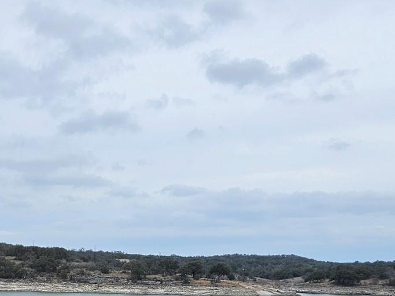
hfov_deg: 27.7
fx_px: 787
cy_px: 328
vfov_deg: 20.3
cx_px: 88
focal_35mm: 69
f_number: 1.8
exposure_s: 1/2228
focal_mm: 5.4
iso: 25
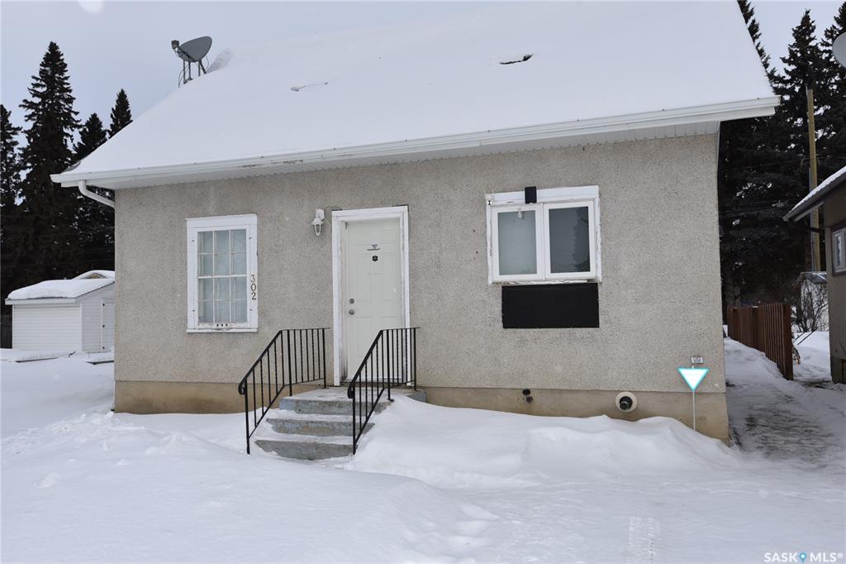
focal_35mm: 29
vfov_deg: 44.9
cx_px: 423
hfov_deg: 63.7
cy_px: 282
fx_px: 681
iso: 100
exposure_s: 1/200
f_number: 10
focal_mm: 29
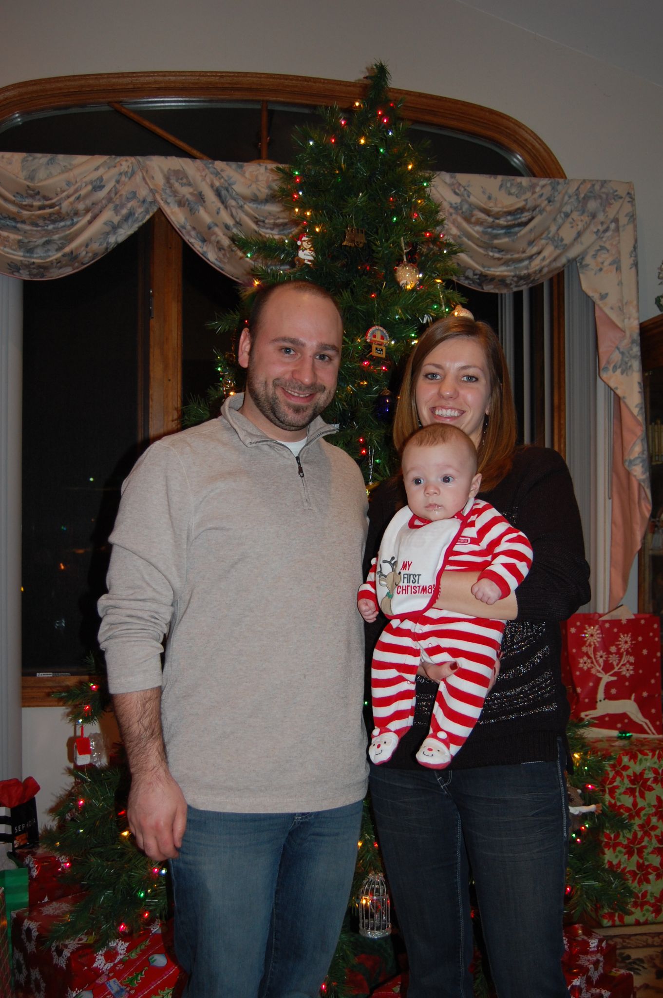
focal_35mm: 36
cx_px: 332
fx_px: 997
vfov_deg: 53.2
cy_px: 499
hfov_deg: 36.8
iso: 400
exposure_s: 1/60
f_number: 4
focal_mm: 24
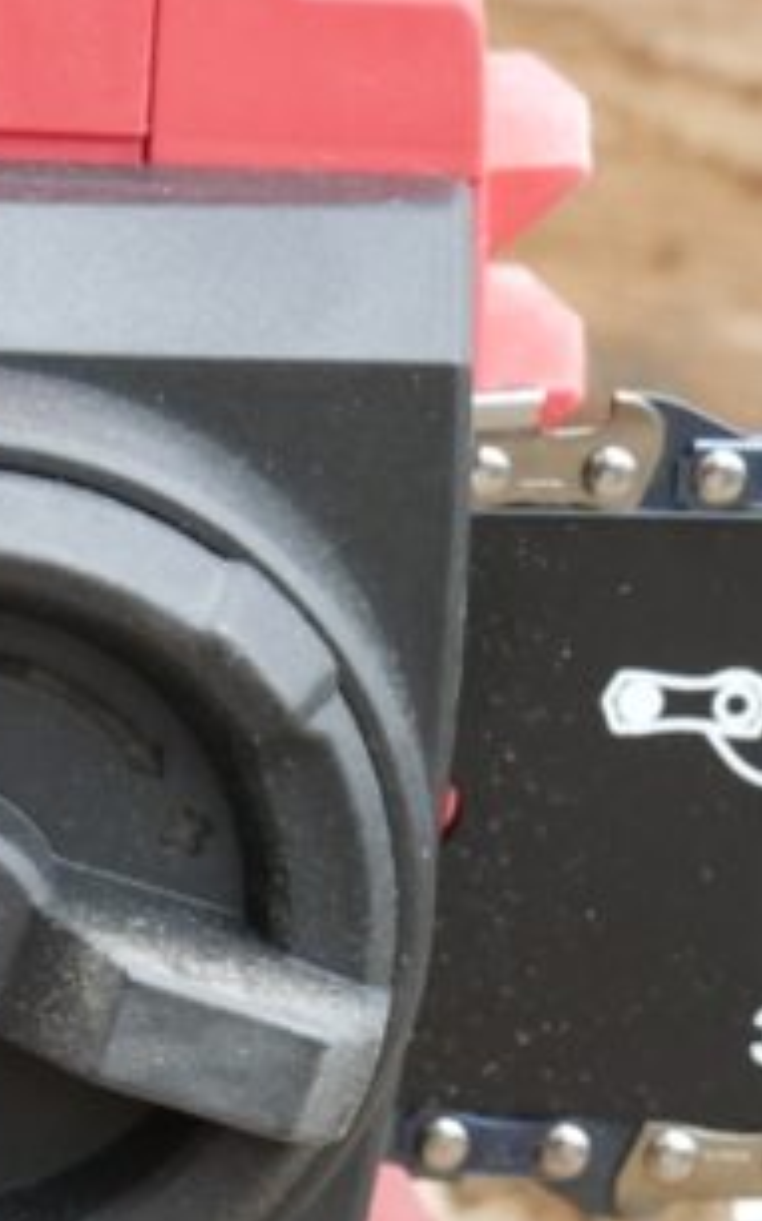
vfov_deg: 9.4
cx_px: -459
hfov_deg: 5.8
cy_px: 942
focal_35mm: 222
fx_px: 7383
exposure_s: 1/100
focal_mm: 46
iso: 1250
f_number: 4.9
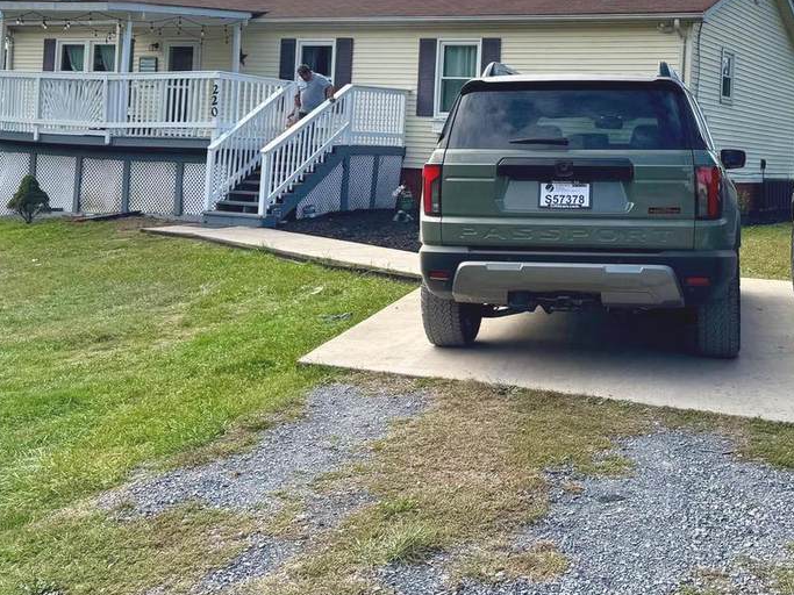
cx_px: 573
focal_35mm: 45
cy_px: 137
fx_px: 1032
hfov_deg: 41.1
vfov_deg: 31.5
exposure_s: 1/6410
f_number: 1.78
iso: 80
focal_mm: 6.76
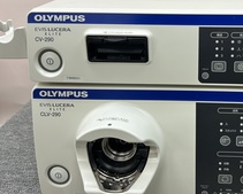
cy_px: 54
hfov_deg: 37.7
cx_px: 184
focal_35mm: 48
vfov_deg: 31.0
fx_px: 345
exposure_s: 1/120
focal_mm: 5.7
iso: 40
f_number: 1.5
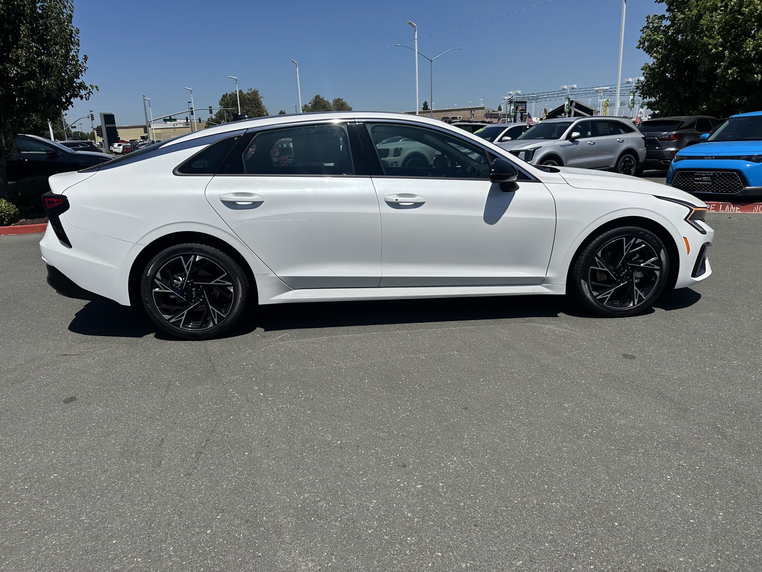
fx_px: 528
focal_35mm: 24
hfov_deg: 71.6
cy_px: 286
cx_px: 381
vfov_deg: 56.8
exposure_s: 1/9709
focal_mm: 6.86
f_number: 1.78
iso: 80
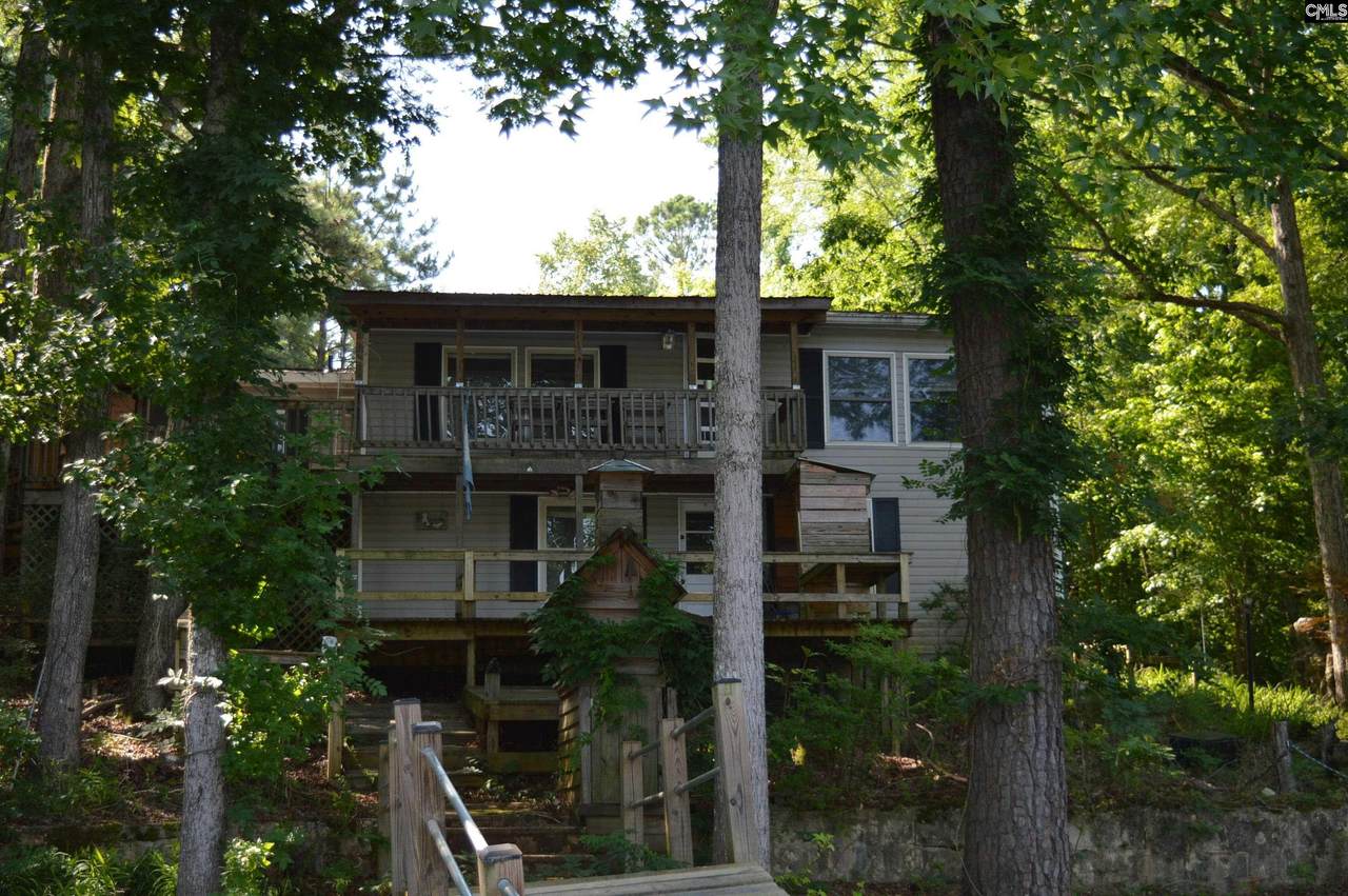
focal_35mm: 48
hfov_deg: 41.1
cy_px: 448
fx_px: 1796
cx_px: 674
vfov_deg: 28.0
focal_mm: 32
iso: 100
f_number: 4.5
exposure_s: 1/125
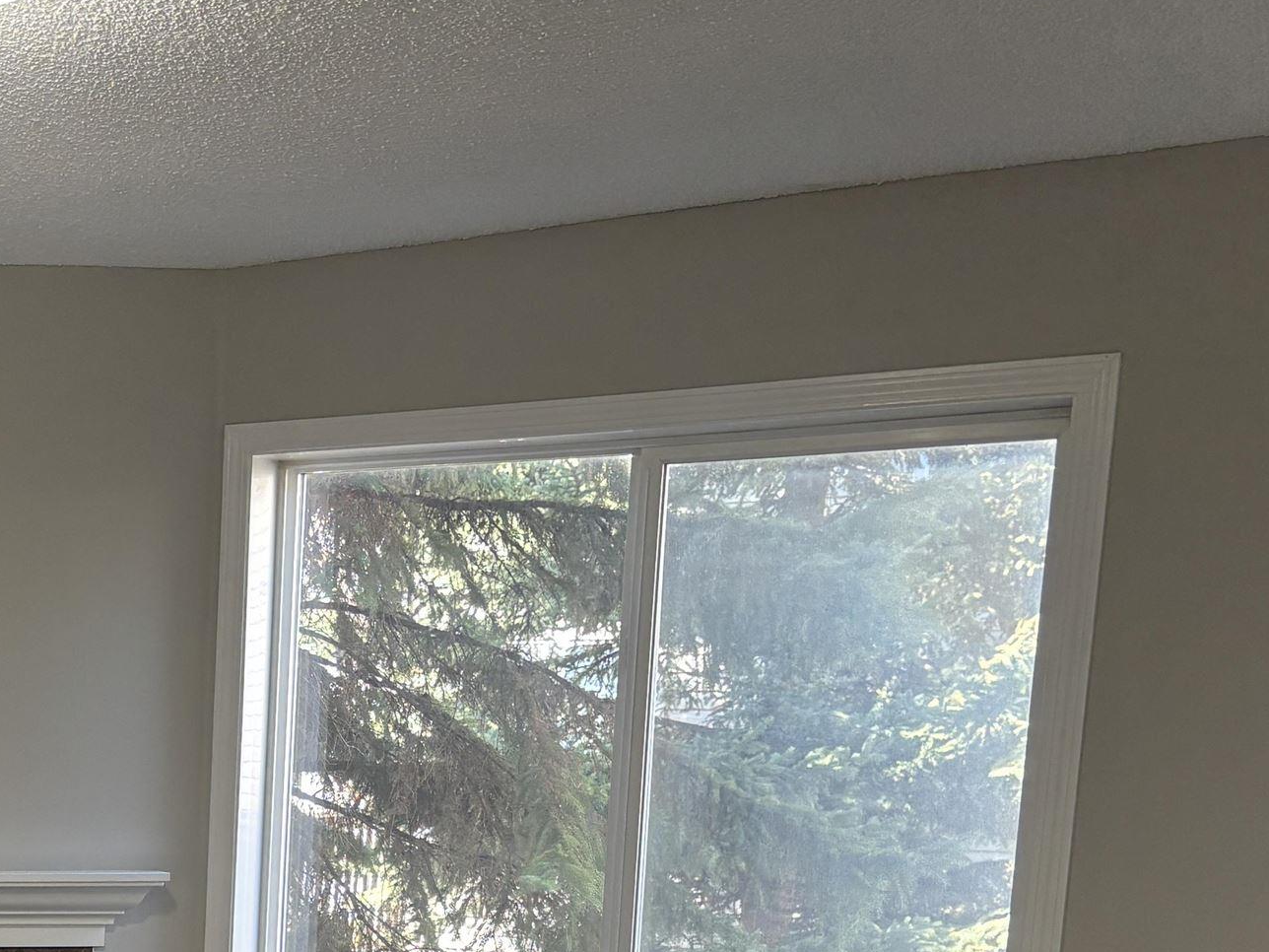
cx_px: -180
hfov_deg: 28.0
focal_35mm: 62
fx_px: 2273
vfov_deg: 22.0
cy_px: 1113
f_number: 1.6
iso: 100
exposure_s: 1/120
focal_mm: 5.96
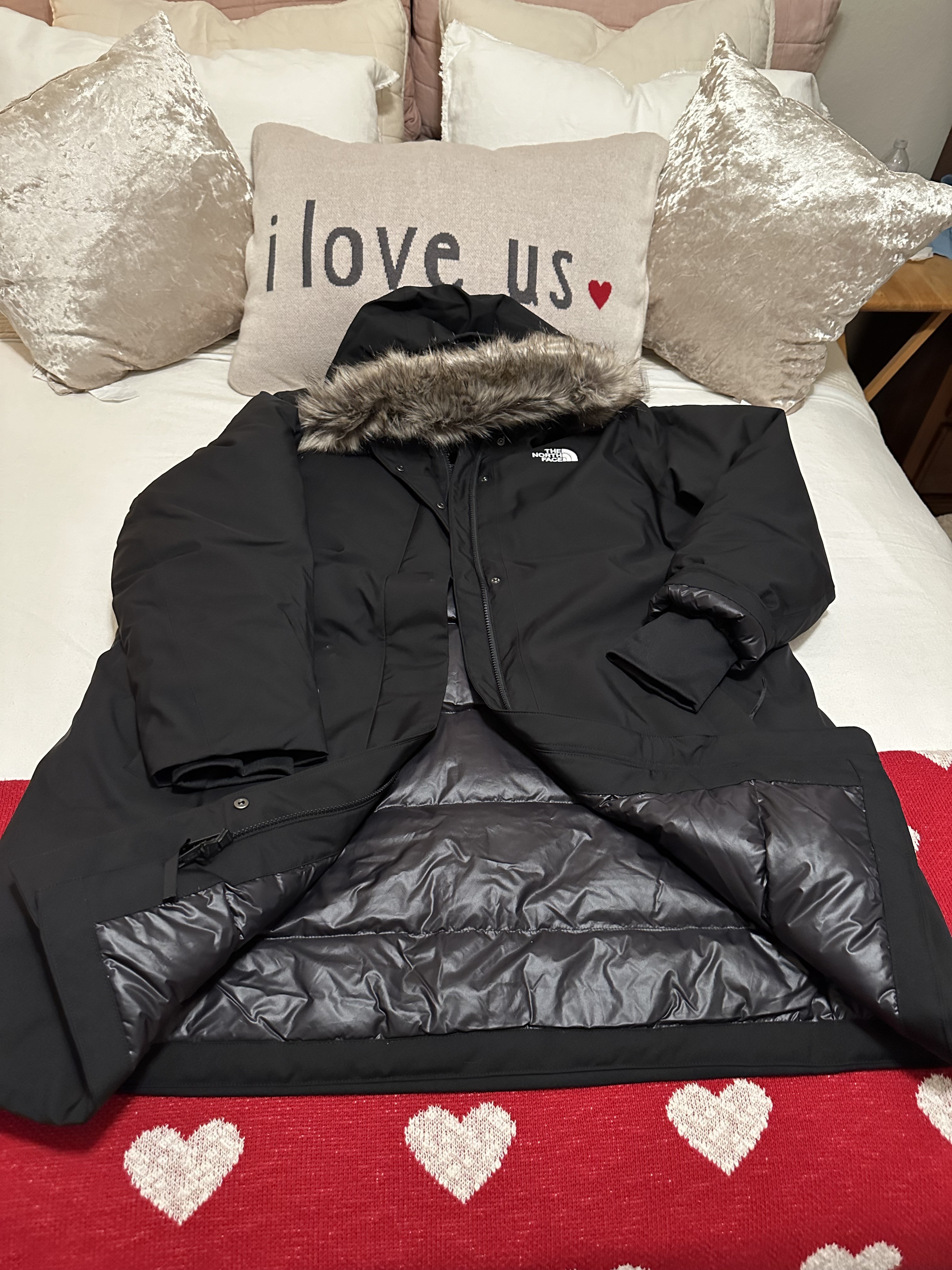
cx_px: 476
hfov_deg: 56.8
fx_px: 880
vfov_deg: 71.6
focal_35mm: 24
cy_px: 635
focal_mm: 6.86
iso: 1000
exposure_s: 1/40
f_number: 1.78
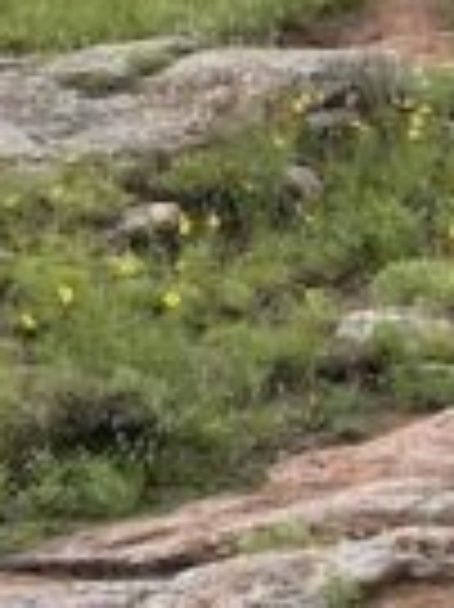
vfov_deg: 12.0
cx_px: 827
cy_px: 297
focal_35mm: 165
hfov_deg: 8.6
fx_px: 2890
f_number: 1.6
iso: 32
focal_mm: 4.2
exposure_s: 1/888
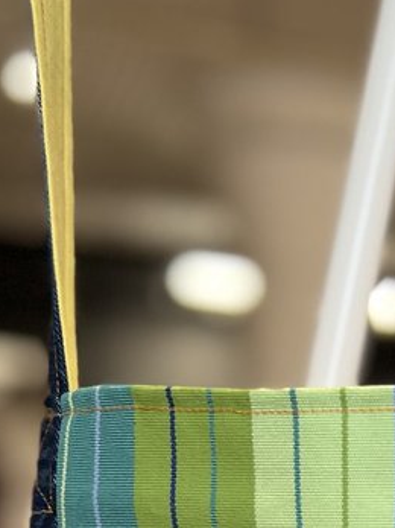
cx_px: 482
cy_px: 775
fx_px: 1370
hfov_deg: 15.7
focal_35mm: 90
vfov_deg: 19.3
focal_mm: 5.7
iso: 100
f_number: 1.5
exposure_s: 1/60
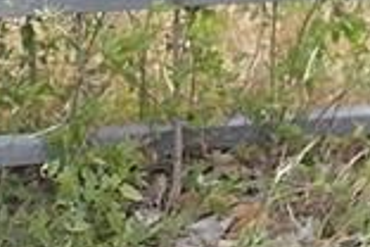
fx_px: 1819
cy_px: -330
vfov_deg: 7.3
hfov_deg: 11.6
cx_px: 161
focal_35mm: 177
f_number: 3.2
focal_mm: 4.6
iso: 80
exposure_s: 1/320
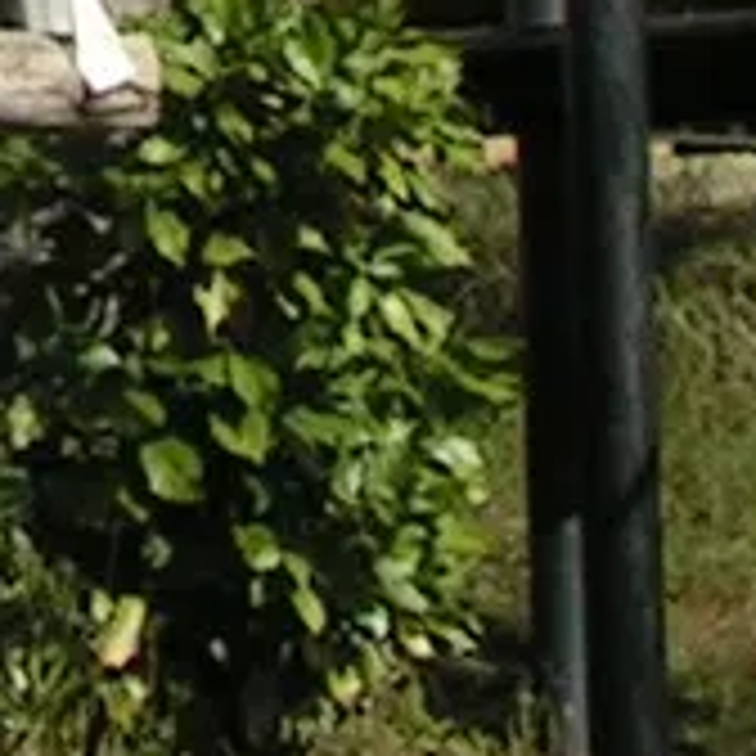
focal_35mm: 362
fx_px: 8945
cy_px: -1624
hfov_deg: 4.8
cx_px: -724
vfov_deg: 4.6
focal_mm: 6.6
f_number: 5.6
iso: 50
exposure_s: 1/400
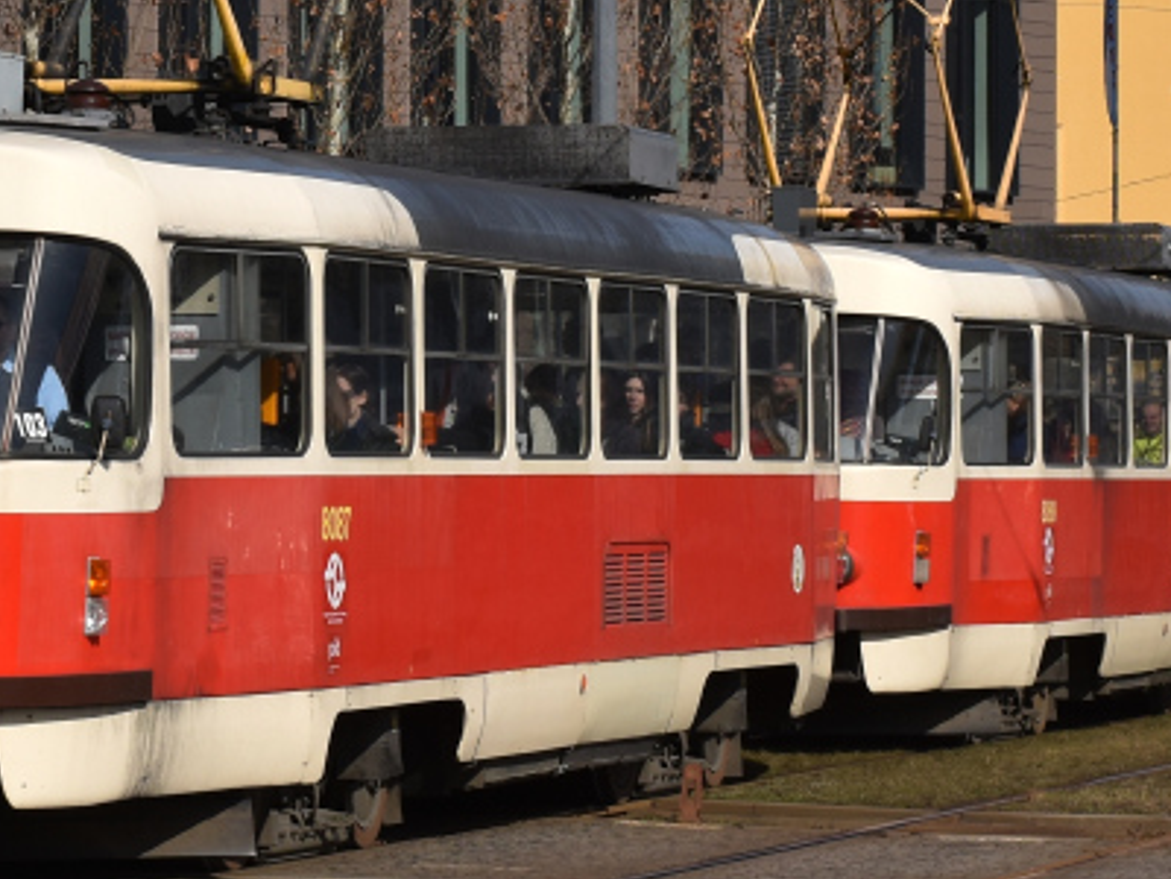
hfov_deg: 10.0
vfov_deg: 7.5
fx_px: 6664
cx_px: 372
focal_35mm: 197
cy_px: 133
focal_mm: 42
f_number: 8
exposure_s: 1/640
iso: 100
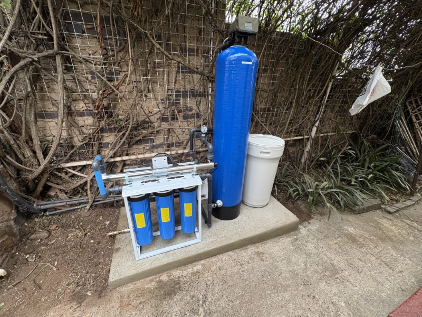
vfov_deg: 85.7
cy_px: 158
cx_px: 211
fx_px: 171
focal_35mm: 14
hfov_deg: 102.1
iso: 250
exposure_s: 1/71
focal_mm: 2.22
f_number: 2.2
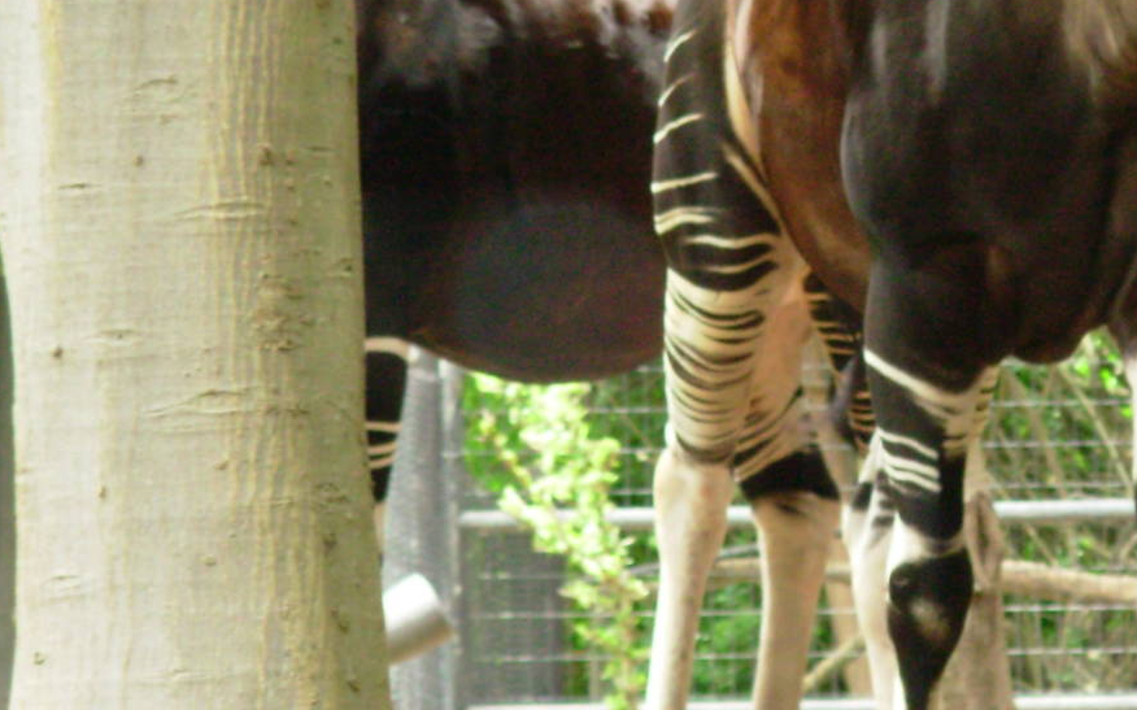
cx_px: 984
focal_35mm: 368
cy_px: 201
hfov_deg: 5.7
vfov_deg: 3.6
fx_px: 11400
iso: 200
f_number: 5
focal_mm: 31.4
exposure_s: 1/111
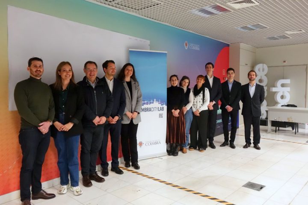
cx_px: 154
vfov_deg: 45.0
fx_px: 248
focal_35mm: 29
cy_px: 102
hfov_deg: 63.7
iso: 2000
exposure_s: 1/160
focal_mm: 10.7
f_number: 2.8
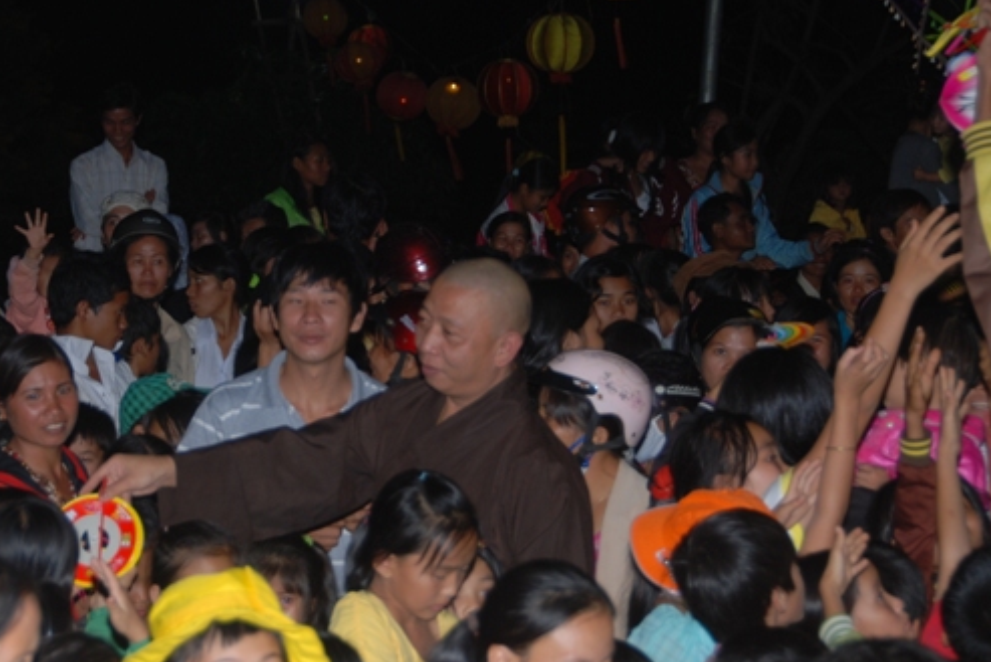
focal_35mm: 127
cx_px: 368
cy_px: 310
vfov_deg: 10.8
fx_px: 3487
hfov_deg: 16.2
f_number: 5
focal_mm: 65
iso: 100
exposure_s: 1/30
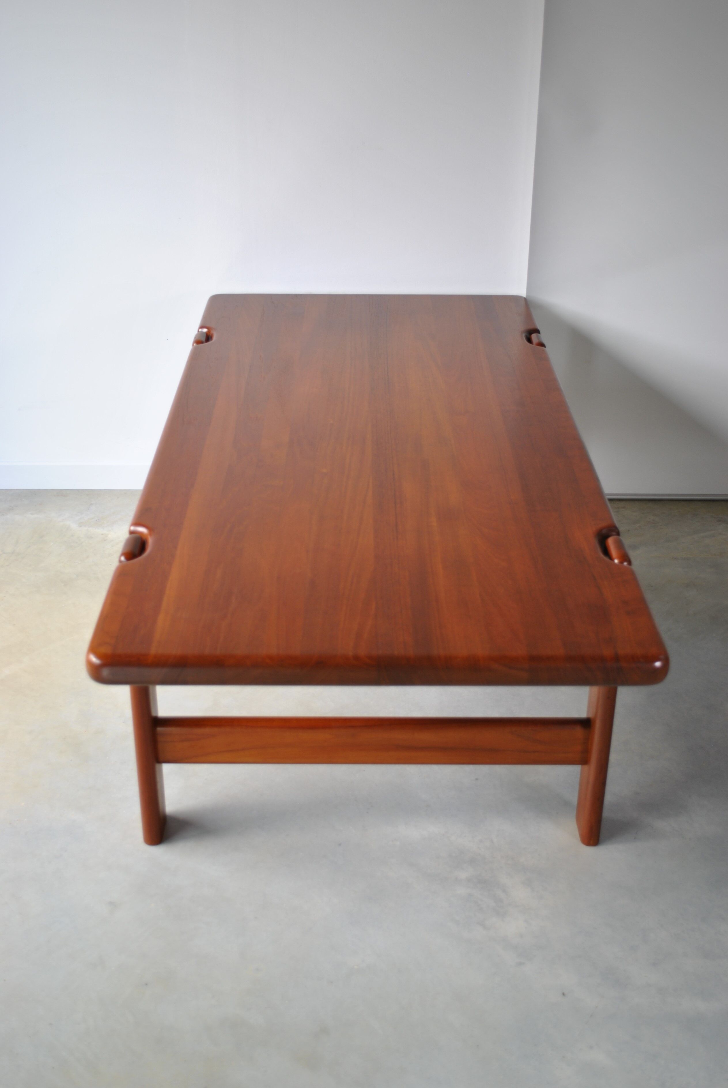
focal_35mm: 42
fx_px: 1270
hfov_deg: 32.0
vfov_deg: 46.3
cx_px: 364
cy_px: 544
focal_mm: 28
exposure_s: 1/60
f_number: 4.5
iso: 100
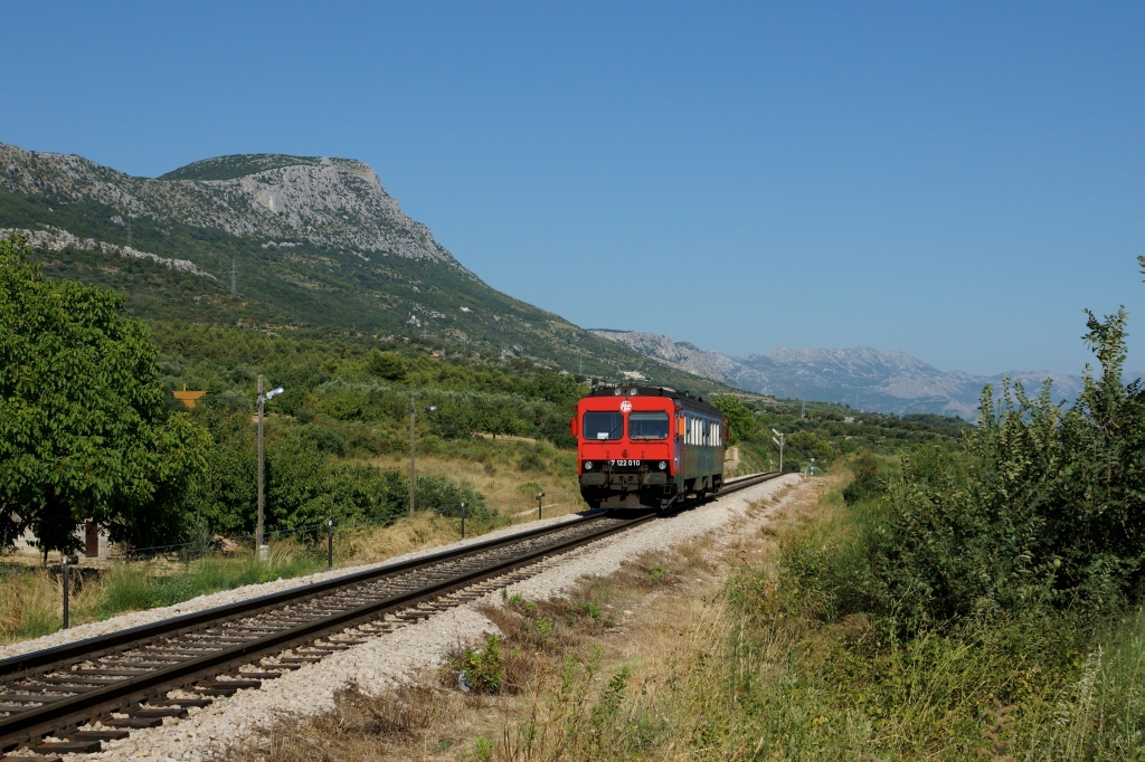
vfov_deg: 25.7
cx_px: 572
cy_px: 381
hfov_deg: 37.9
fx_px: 1669
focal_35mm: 52
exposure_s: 1/800
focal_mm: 35
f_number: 9
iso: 200
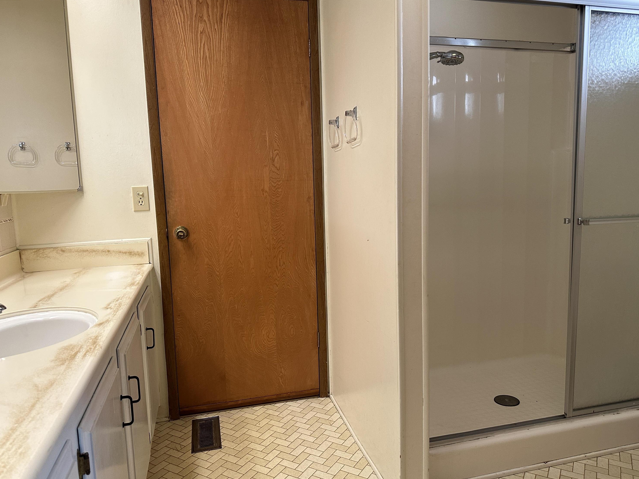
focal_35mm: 25
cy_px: 240
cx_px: 324
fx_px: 462
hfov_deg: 69.4
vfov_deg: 54.9
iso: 200
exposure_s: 1/60
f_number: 1.78
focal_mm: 6.86
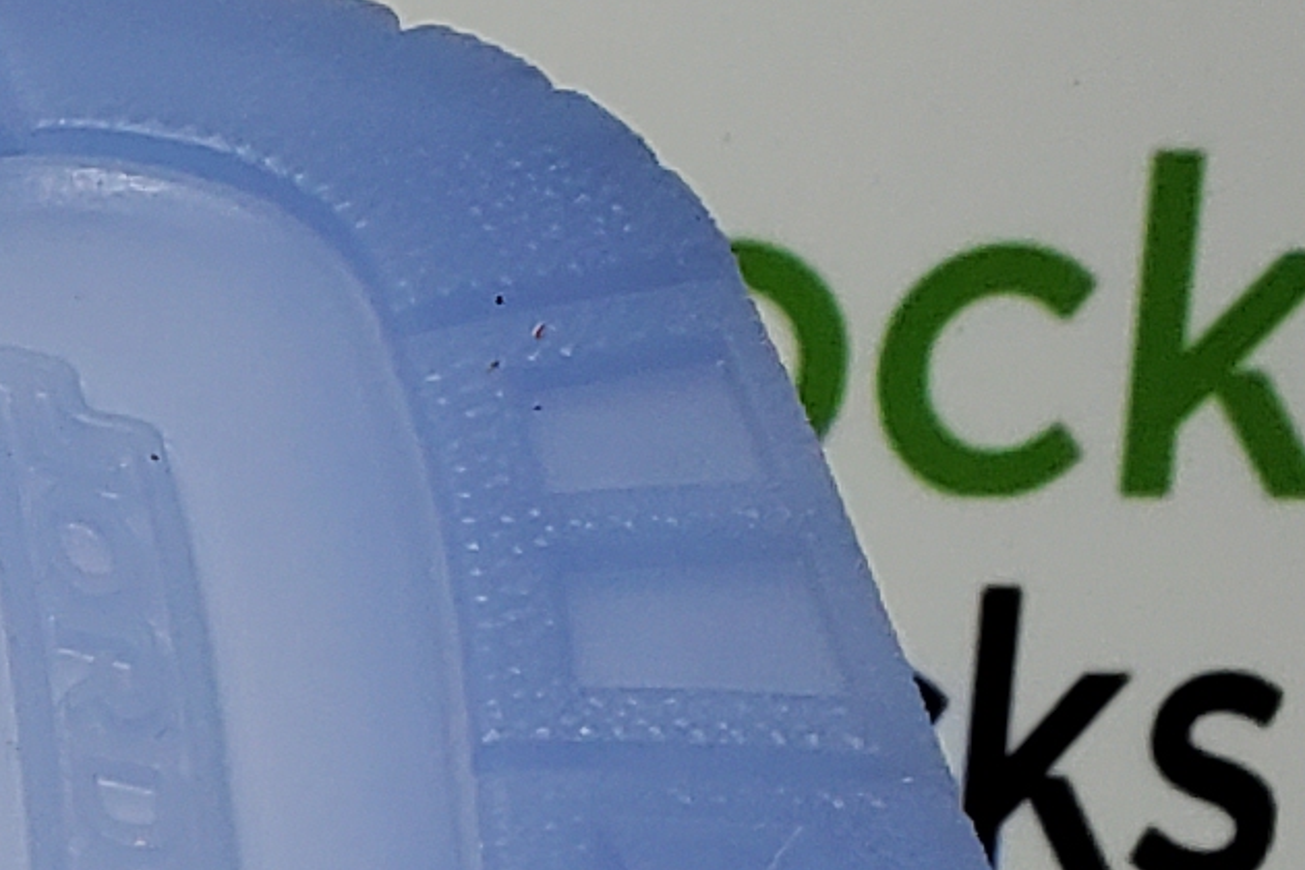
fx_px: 6271
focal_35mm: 173
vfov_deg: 7.4
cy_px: 2175
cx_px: -1067
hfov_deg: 11.1
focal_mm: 4.3
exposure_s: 1/327
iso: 50
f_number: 2.4
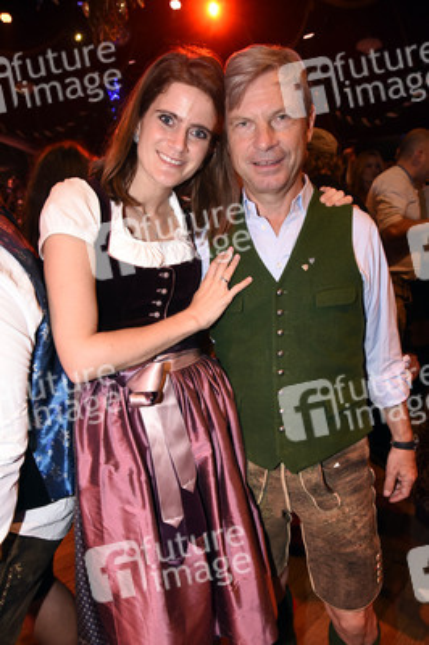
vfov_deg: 73.8
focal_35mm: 24
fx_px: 430
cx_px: 214
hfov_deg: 53.1
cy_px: 322
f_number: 5
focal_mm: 24
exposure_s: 1/60
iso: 2500
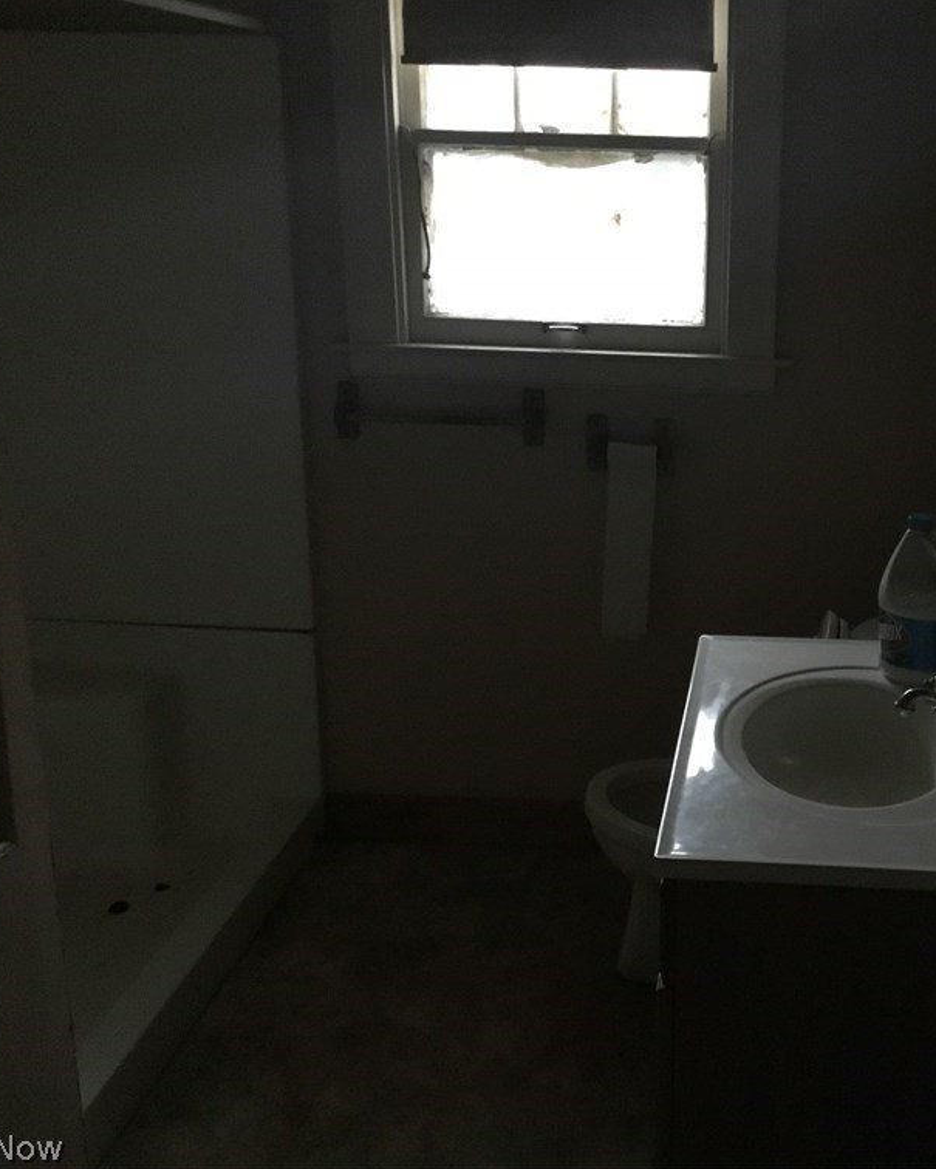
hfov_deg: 35.7
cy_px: 580
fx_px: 1419
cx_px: 695
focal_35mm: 41
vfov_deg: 44.8
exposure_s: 1/15
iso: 800
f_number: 2.4
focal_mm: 3.3
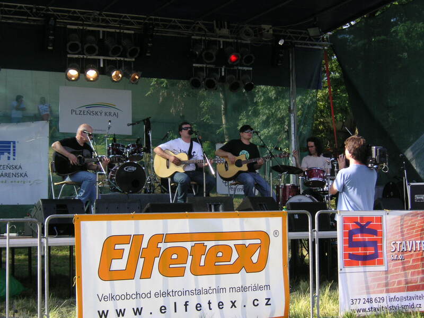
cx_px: 212
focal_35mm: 70
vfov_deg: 21.0
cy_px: 159
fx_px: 857
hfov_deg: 27.8
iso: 50
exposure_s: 1/180
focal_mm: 11.7
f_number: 4.2
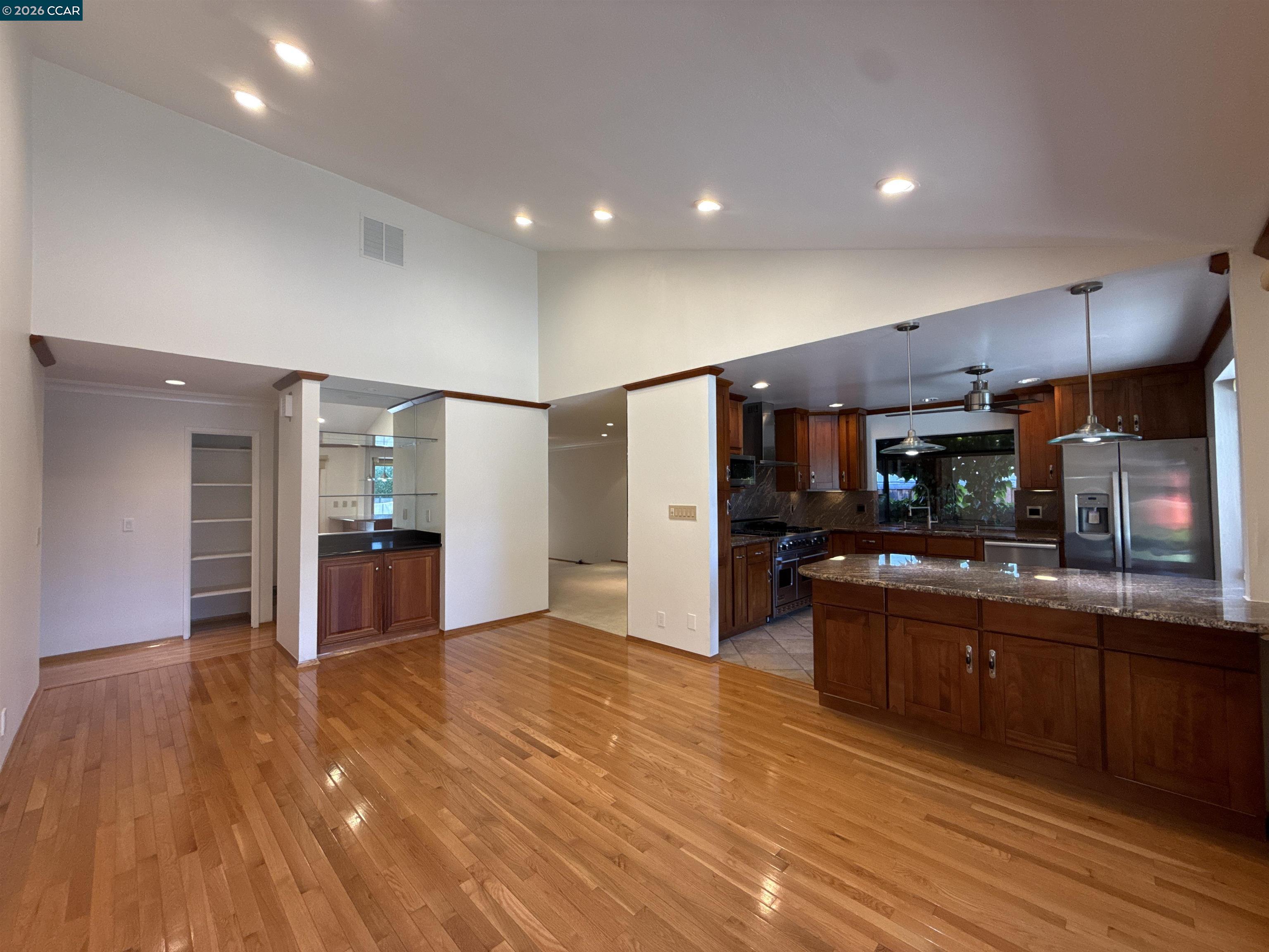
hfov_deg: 102.1
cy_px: 476
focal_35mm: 14
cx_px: 634
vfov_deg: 85.7
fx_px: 513
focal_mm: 2.22
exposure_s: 1/120
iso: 160
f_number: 2.2
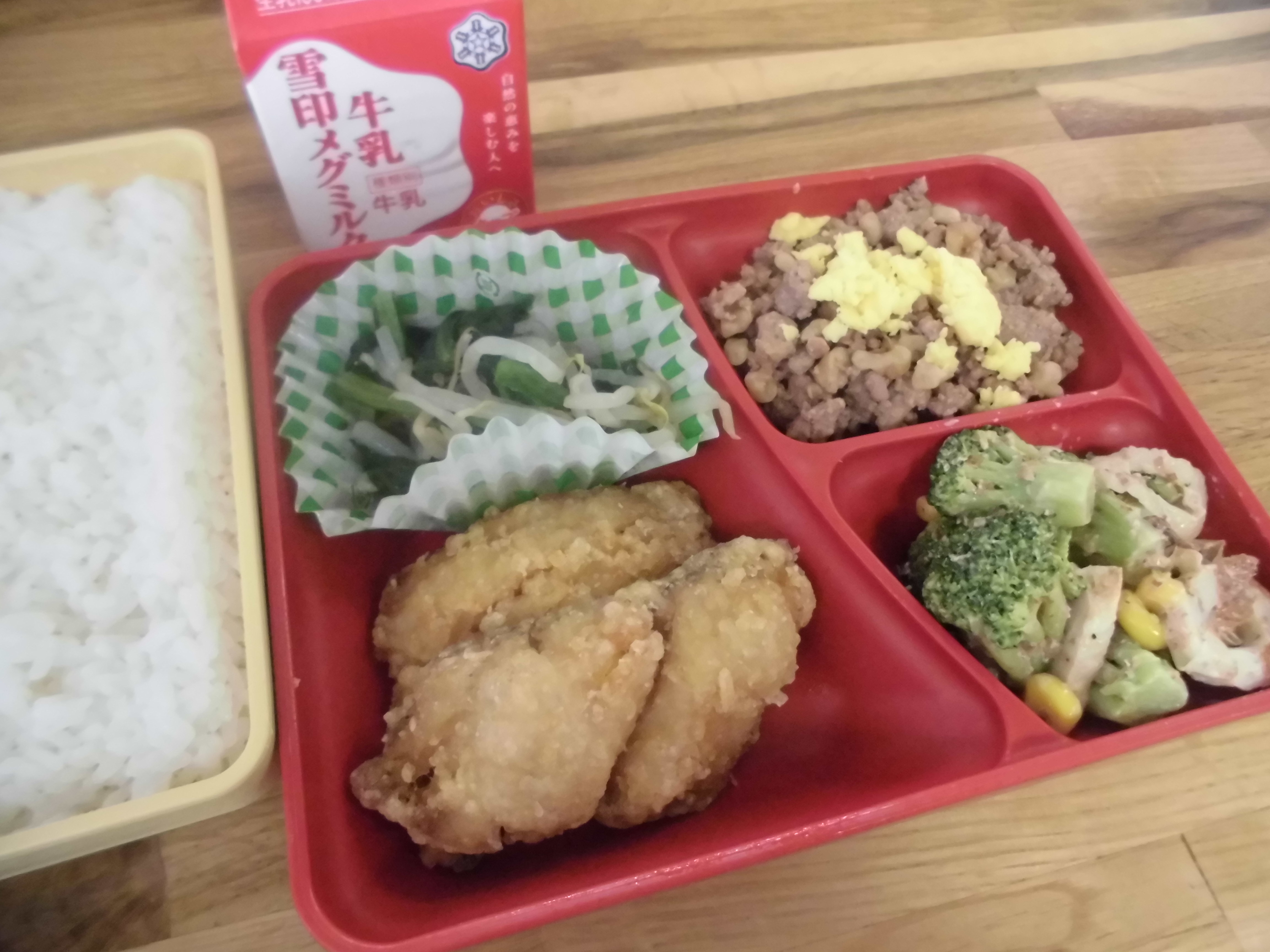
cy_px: 476
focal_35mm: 26
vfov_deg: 53.1
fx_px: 954
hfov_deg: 67.3
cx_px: 635
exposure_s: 1/25
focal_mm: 4.6
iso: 800
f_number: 3.5
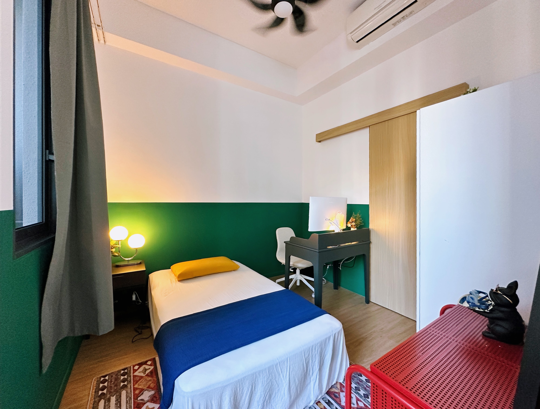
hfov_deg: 101.9
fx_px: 219
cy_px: 204
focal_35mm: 14
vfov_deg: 86.0
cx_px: 270
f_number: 2.2
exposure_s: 1/60
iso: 250
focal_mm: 2.22
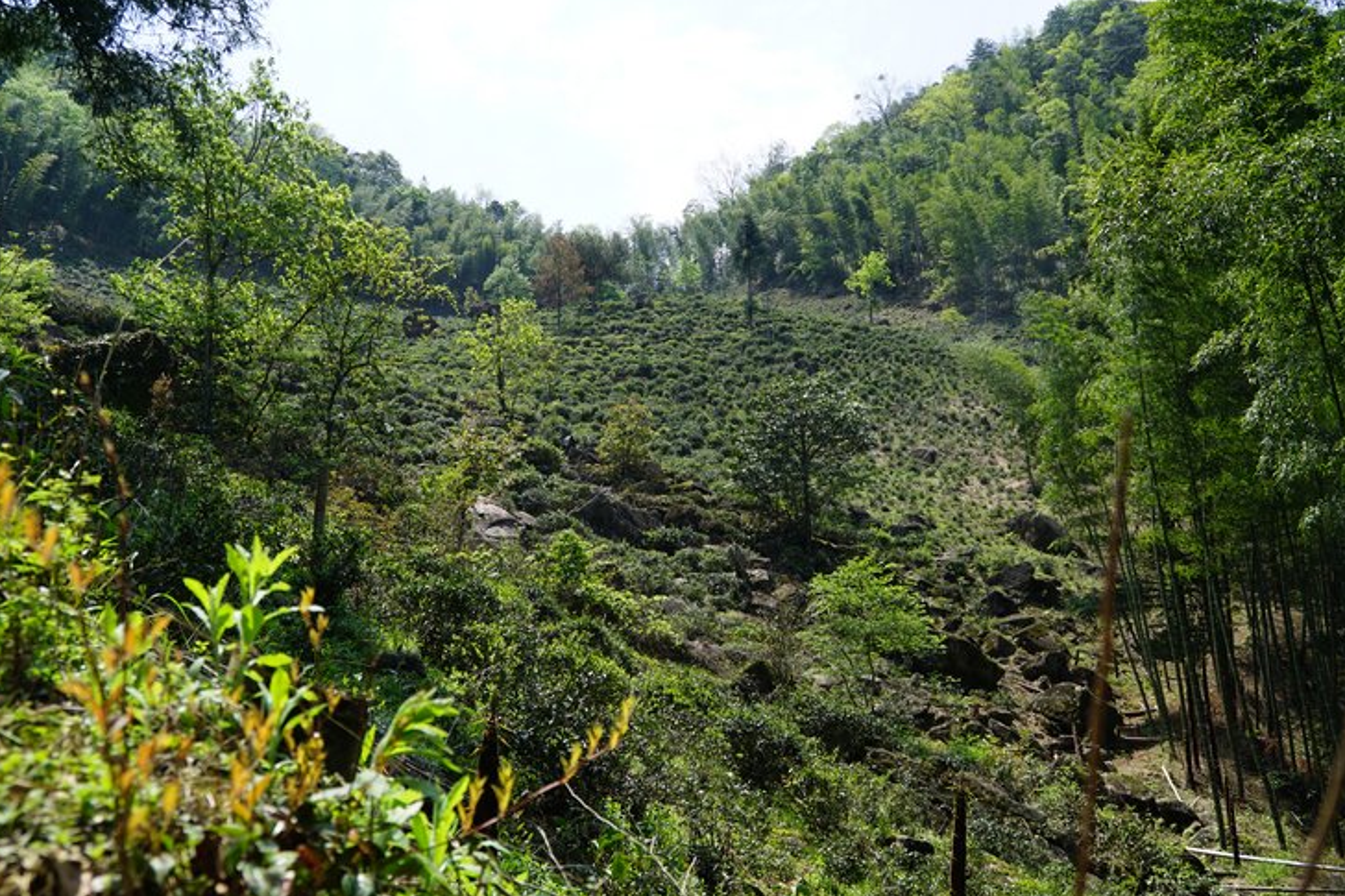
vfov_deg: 38.9
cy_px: 453
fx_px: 1270
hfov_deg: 55.8
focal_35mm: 34
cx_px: 667
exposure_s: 1/200
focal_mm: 22
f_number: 5.6
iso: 100
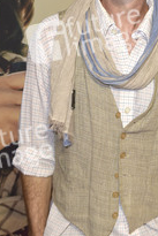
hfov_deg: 18.3
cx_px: 119
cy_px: 94
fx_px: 486
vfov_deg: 27.3
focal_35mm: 74
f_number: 5.6
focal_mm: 38
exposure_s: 1/200
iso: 800
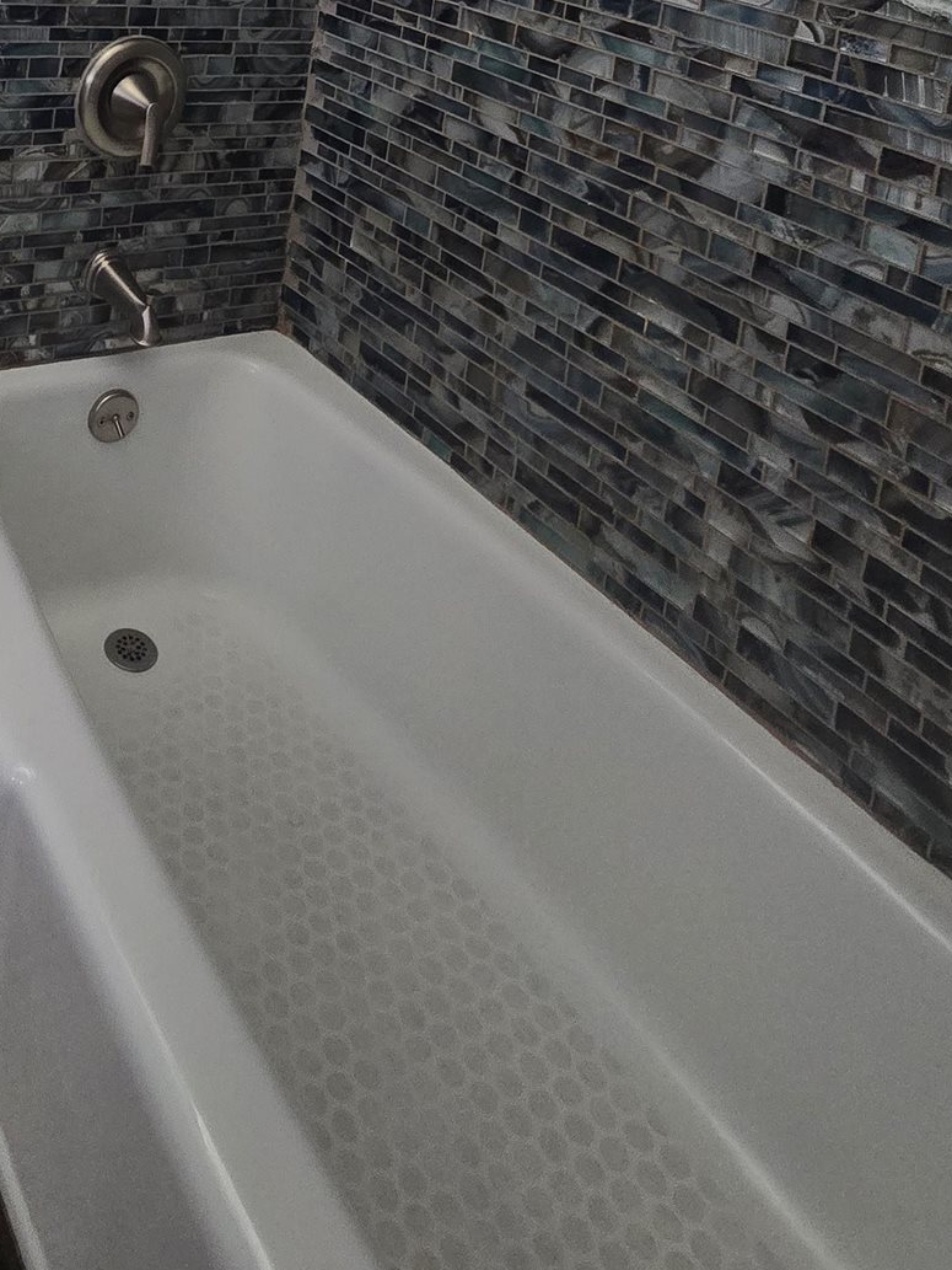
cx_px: 119
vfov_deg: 45.5
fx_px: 1063
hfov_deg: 44.5
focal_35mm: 29
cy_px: -138
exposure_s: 1/60
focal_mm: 2.2
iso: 250
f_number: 2.2
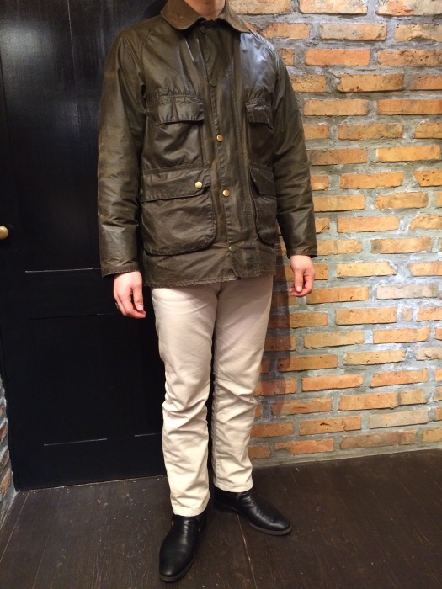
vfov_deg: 61.7
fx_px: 494
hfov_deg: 48.2
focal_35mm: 29
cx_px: 221
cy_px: 294
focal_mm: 4.15
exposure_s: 1/33
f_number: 2.2
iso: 320
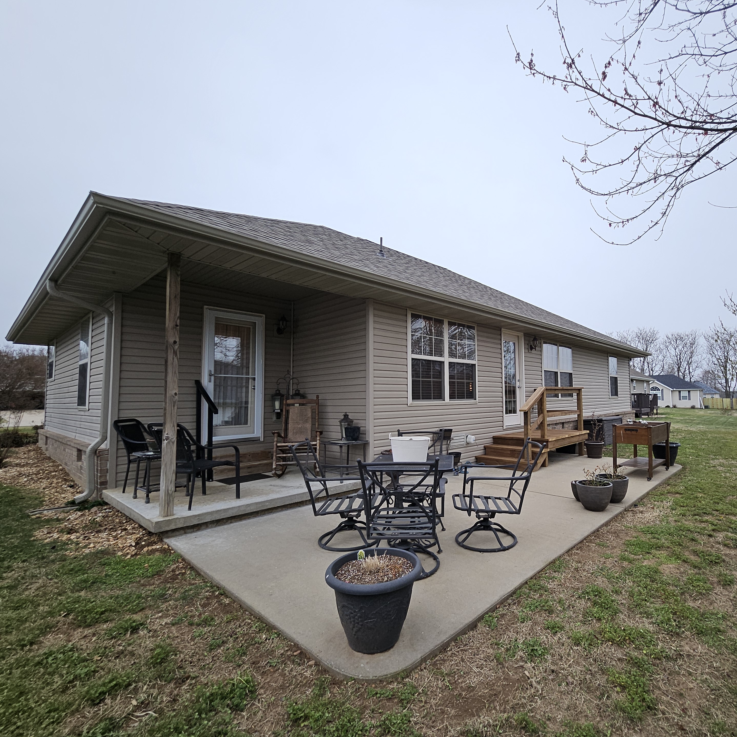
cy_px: 375
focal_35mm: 16
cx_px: 455
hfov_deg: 85.9
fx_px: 385
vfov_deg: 87.4
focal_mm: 1.74
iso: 32
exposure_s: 1/60
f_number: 2.2
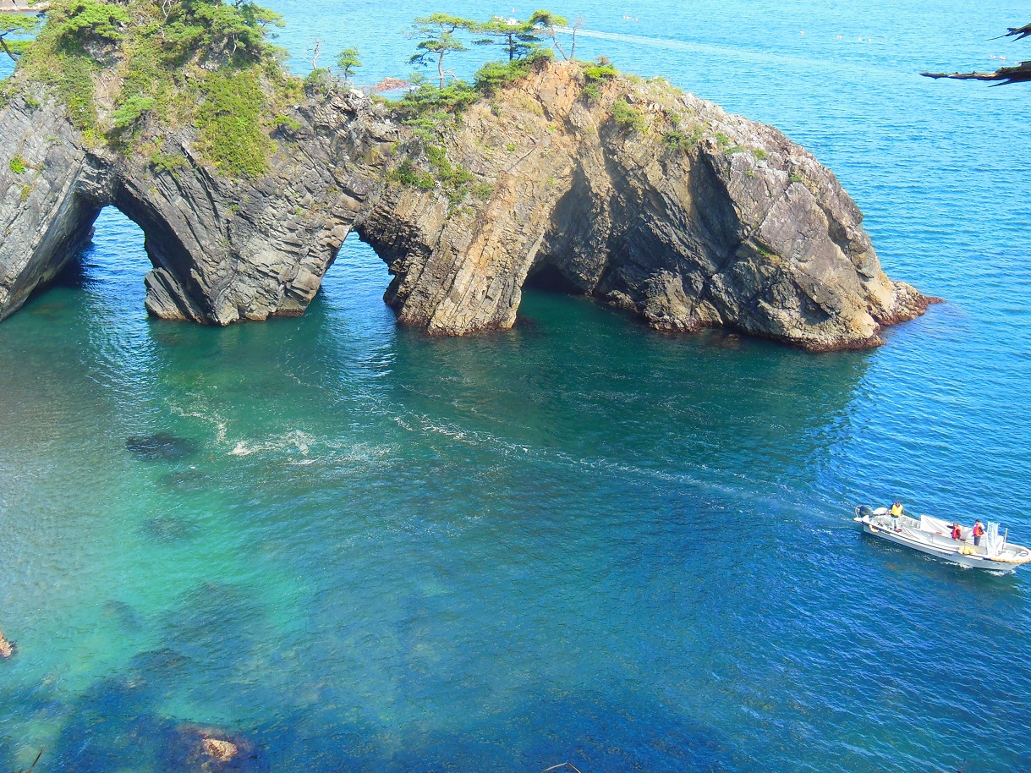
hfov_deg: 39.6
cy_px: 313
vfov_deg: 30.2
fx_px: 1429
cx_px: 472
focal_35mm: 48
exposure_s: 1/250
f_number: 4.1
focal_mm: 6.9
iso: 160
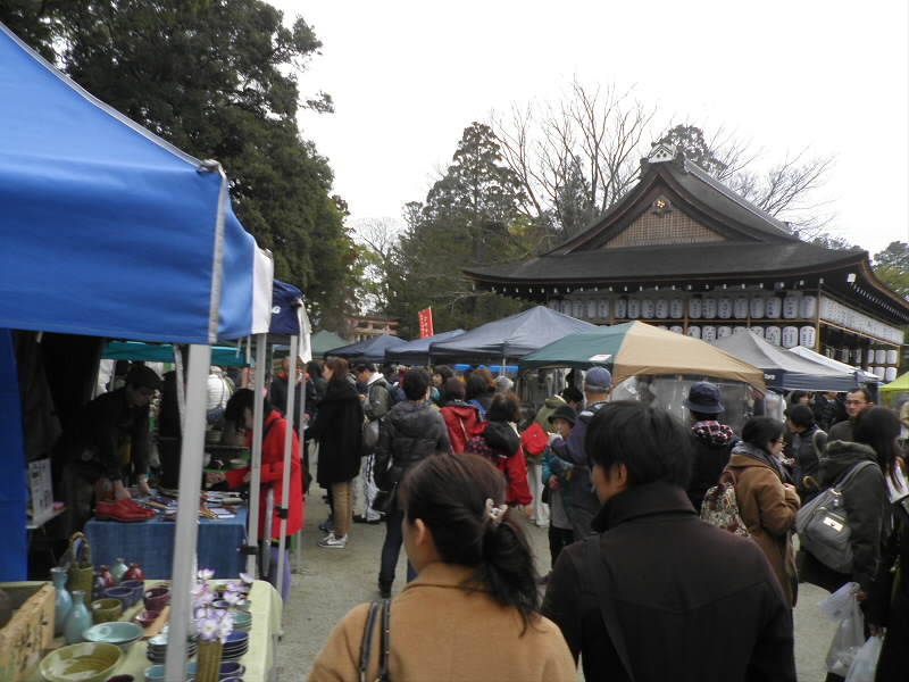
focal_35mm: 27
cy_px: 341
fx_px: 709
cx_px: 454
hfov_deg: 65.3
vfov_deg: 51.4
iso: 64
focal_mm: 4.9
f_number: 3.2
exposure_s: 1/200
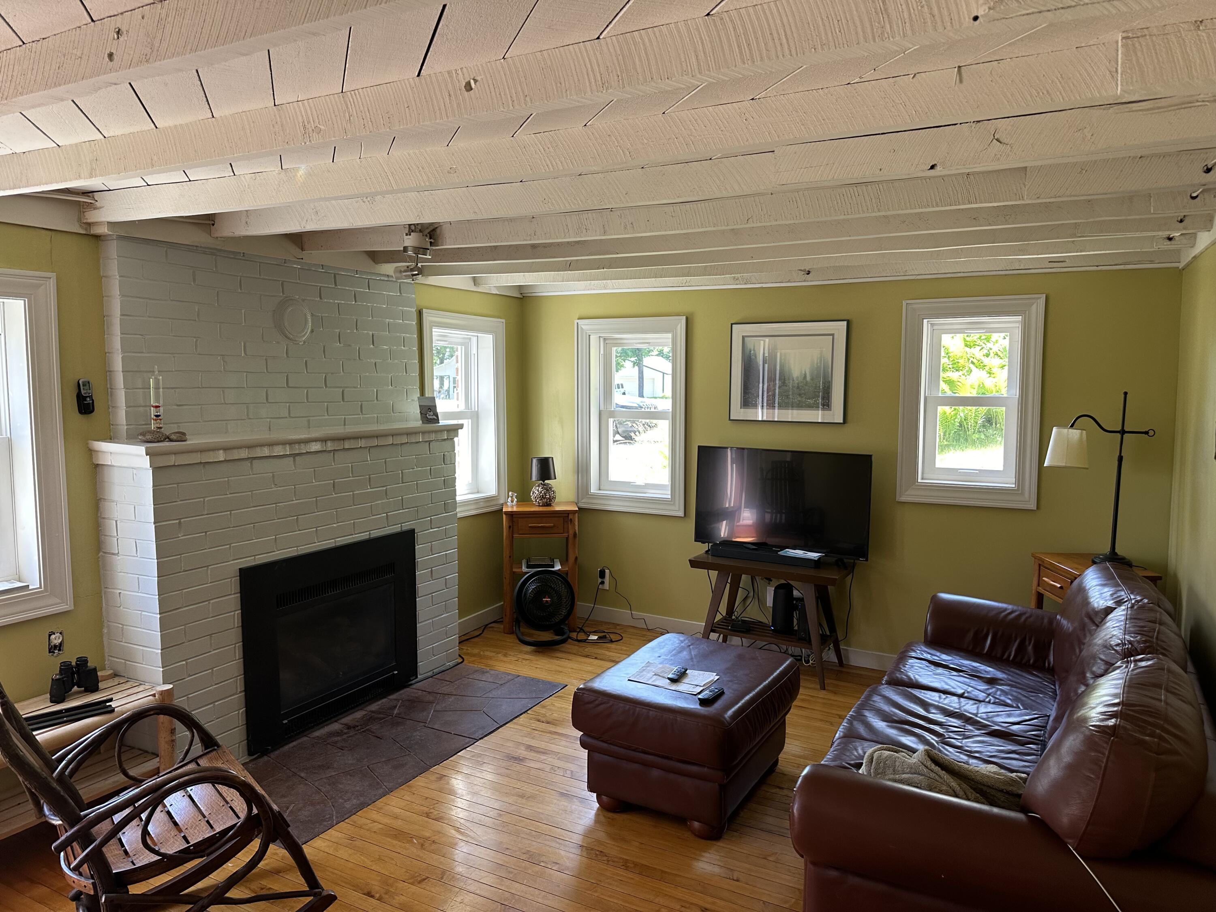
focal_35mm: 24
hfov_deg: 71.6
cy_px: 456
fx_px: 843
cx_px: 608
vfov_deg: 56.8
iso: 160
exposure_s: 1/120
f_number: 1.78
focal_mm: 6.86
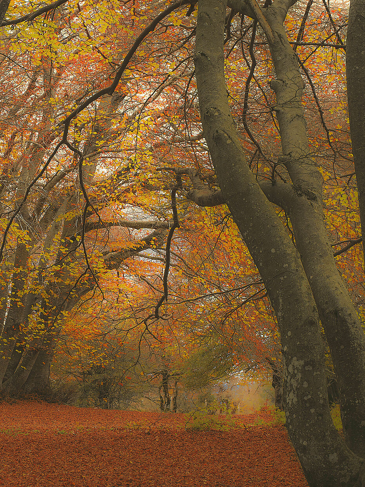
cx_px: 50
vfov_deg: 21.0
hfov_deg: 15.7
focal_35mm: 93
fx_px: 1307
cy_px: 312
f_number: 8
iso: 125
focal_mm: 50
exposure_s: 1/15
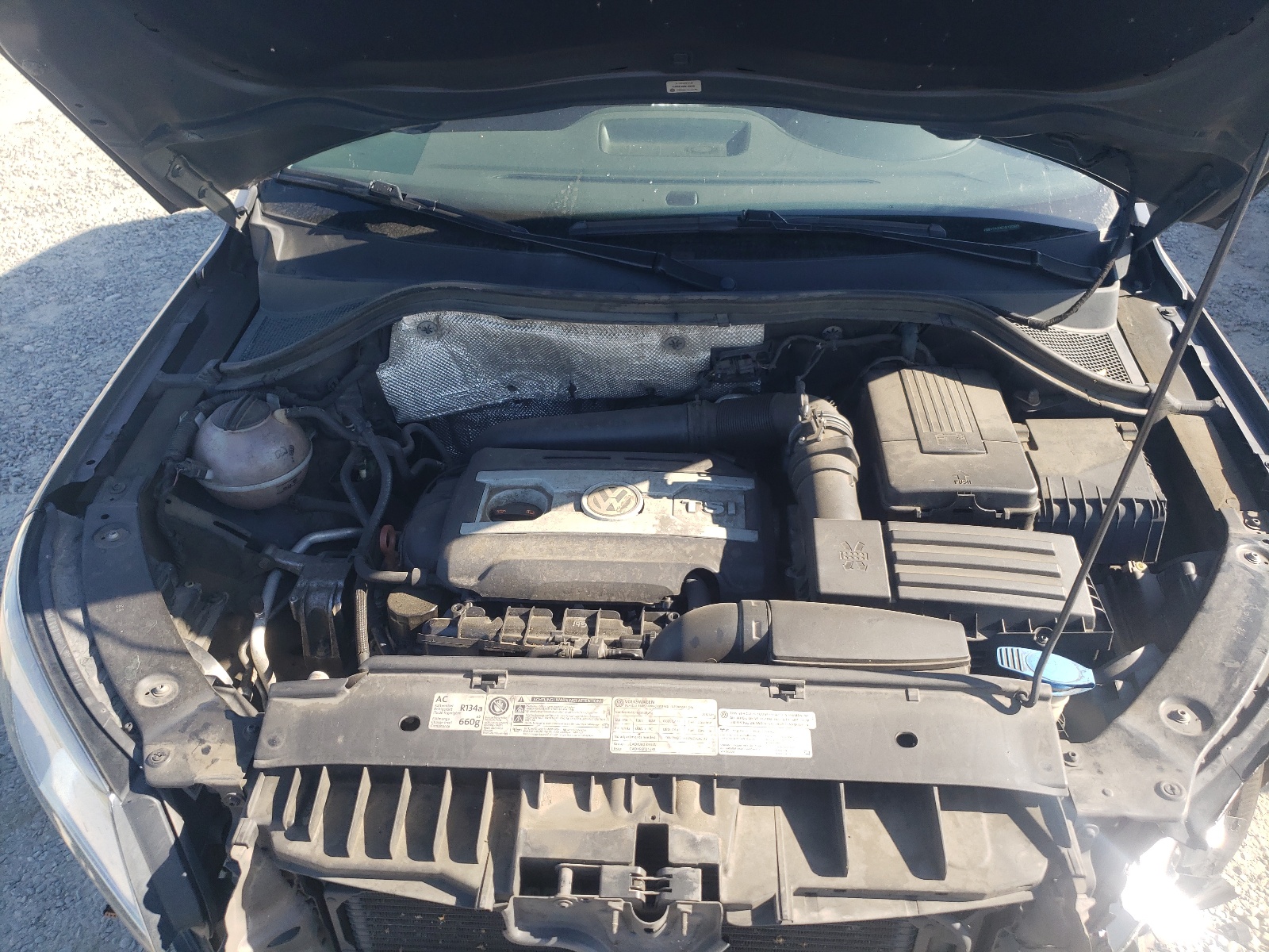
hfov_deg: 67.3
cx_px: 634
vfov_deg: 53.1
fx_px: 953
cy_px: 476
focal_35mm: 26
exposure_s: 1/625
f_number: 1.5
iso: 50
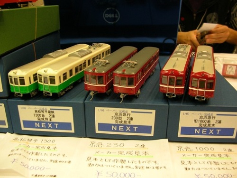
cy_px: 89
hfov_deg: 52.6
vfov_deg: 40.7
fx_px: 240
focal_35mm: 35
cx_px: 118
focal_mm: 5.8
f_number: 2.8
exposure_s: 1/21.8
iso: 50
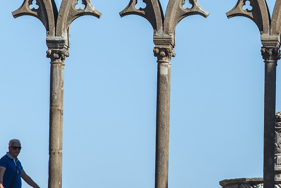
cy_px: -18
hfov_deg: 3.9
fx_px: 4084
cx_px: 311
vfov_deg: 2.6
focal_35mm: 523
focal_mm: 200
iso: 200
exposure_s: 1/1000
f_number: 5.6
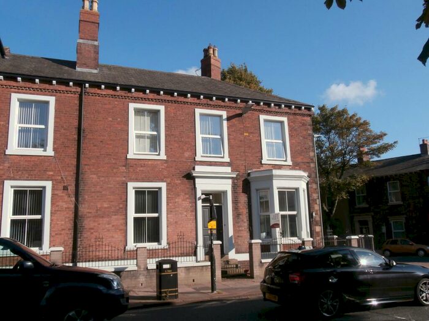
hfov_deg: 60.0
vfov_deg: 46.8
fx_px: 372
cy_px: 160
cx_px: 214
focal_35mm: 30
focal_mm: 5.36
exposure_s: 1/1000
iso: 100
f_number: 3.5
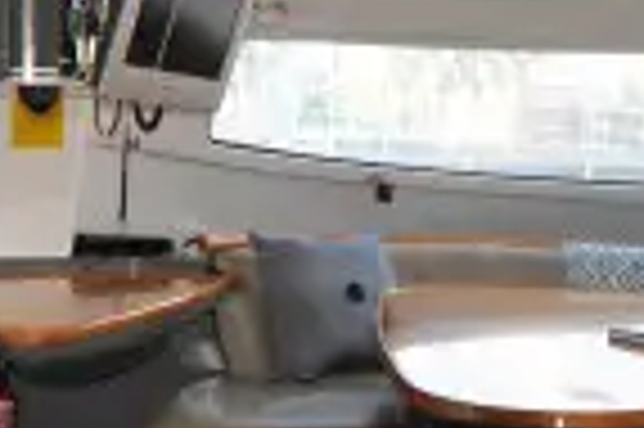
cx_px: 450
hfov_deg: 29.8
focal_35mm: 67
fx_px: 1197
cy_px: 137
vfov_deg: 20.2
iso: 360
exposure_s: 1/200
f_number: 3.5
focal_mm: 10
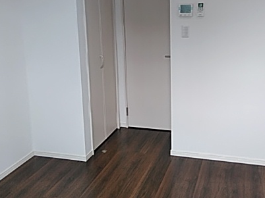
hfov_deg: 43.7
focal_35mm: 43
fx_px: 329
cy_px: 61
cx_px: 159
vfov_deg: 33.2
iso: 182
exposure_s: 1/125
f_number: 2.2
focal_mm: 3.46
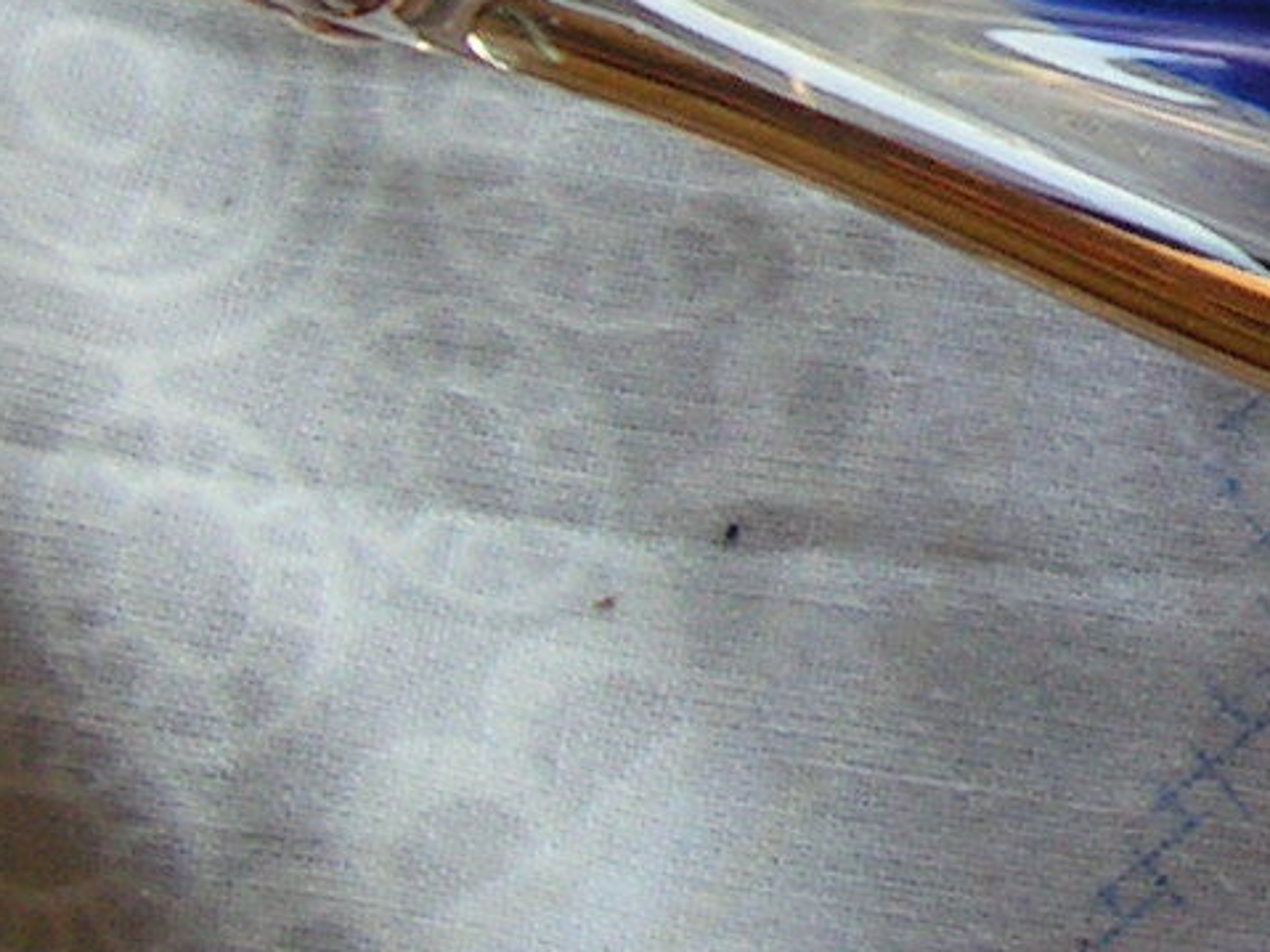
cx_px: 1938
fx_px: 5649
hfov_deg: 12.2
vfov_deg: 9.5
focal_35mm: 154
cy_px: -164
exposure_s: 1/40
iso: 125
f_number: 3.2
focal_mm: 6
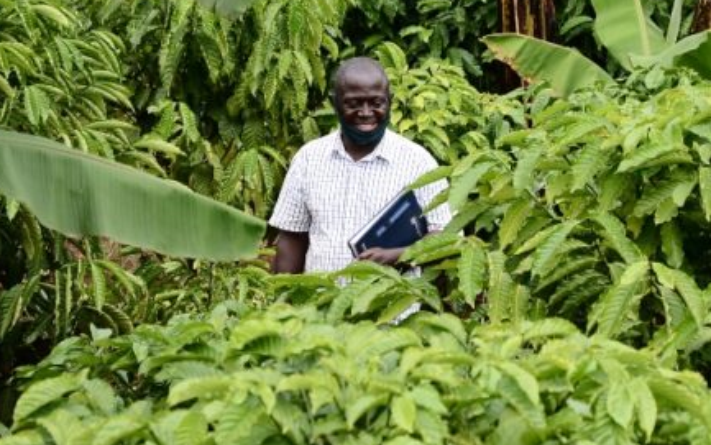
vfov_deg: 6.5
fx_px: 3933
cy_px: 134
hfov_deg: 10.3
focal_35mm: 203
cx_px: 424
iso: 100
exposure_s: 1/200
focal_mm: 75
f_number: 5.3
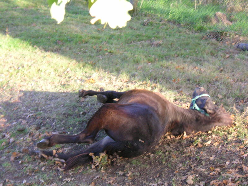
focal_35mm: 76
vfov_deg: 19.4
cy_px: 93
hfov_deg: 25.7
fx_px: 544
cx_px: 124
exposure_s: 1/90
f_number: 4.4
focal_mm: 12.6
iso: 125
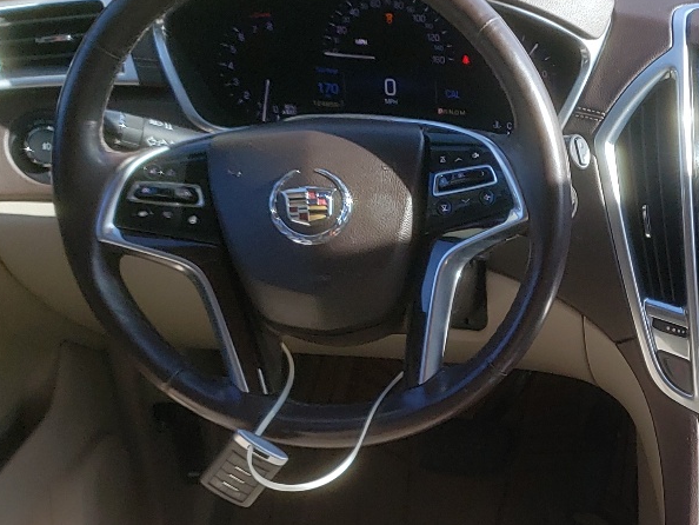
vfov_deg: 20.0
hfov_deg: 25.6
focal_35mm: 70
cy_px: 585
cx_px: 778
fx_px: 1414
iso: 50
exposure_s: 1/526
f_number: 1.5
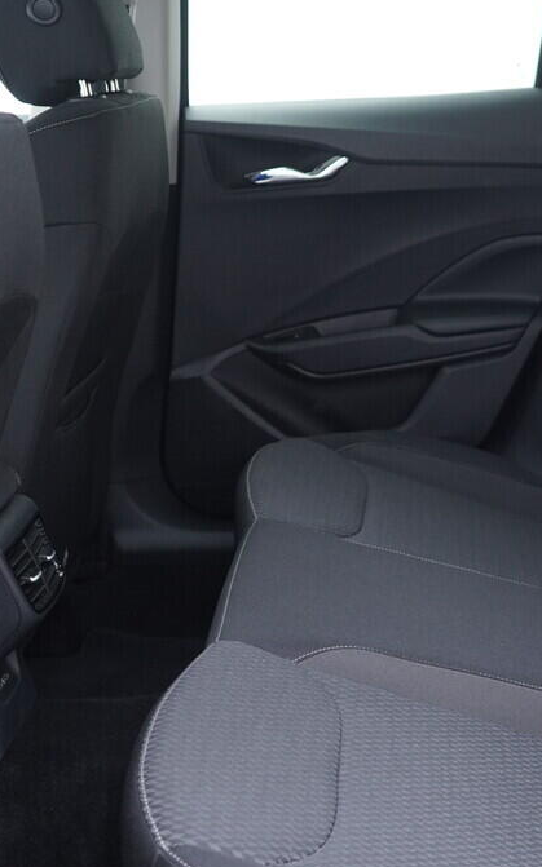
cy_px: 437
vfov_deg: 36.3
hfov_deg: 22.3
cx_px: 532
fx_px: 1324
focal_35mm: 56
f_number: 2.8
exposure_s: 1/40
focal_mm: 24
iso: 500
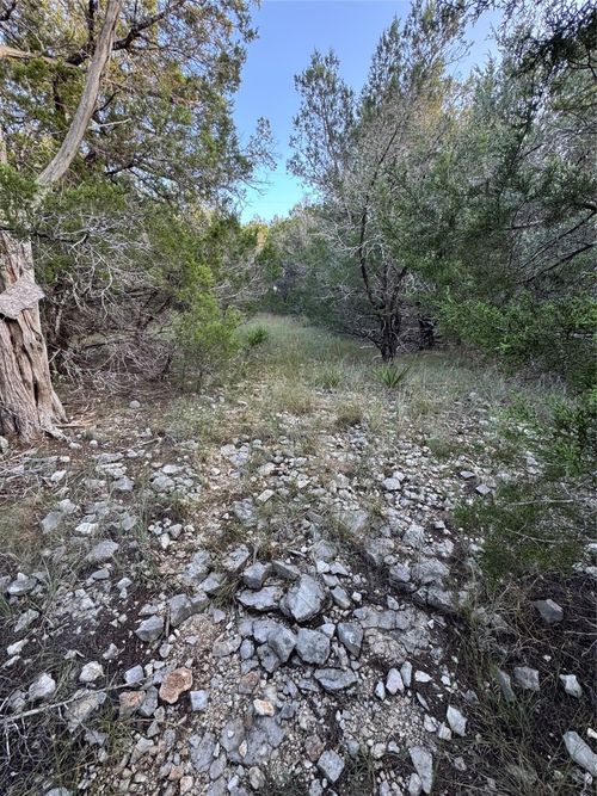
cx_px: 298
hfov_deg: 85.7
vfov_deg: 102.1
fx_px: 322
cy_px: 398
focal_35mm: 14
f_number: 2.2
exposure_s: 1/99
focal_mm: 2.22
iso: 100
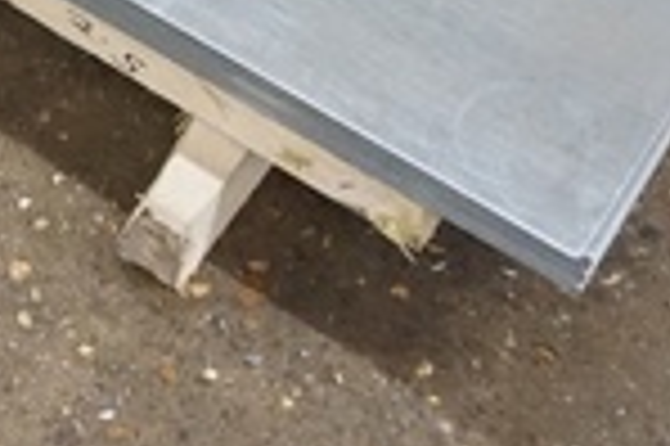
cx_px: -4
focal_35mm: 116
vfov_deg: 10.6
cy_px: -500
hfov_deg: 17.2
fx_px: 2156
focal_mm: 16
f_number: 3.5
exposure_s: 1/60
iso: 3200
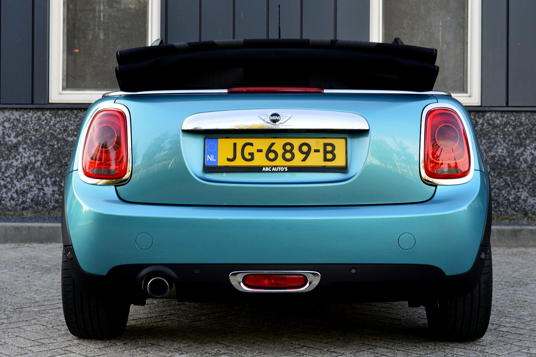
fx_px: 938
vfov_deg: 21.6
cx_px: 268
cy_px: 178
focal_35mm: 63
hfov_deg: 31.9
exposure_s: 1/80
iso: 400
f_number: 8
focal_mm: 42
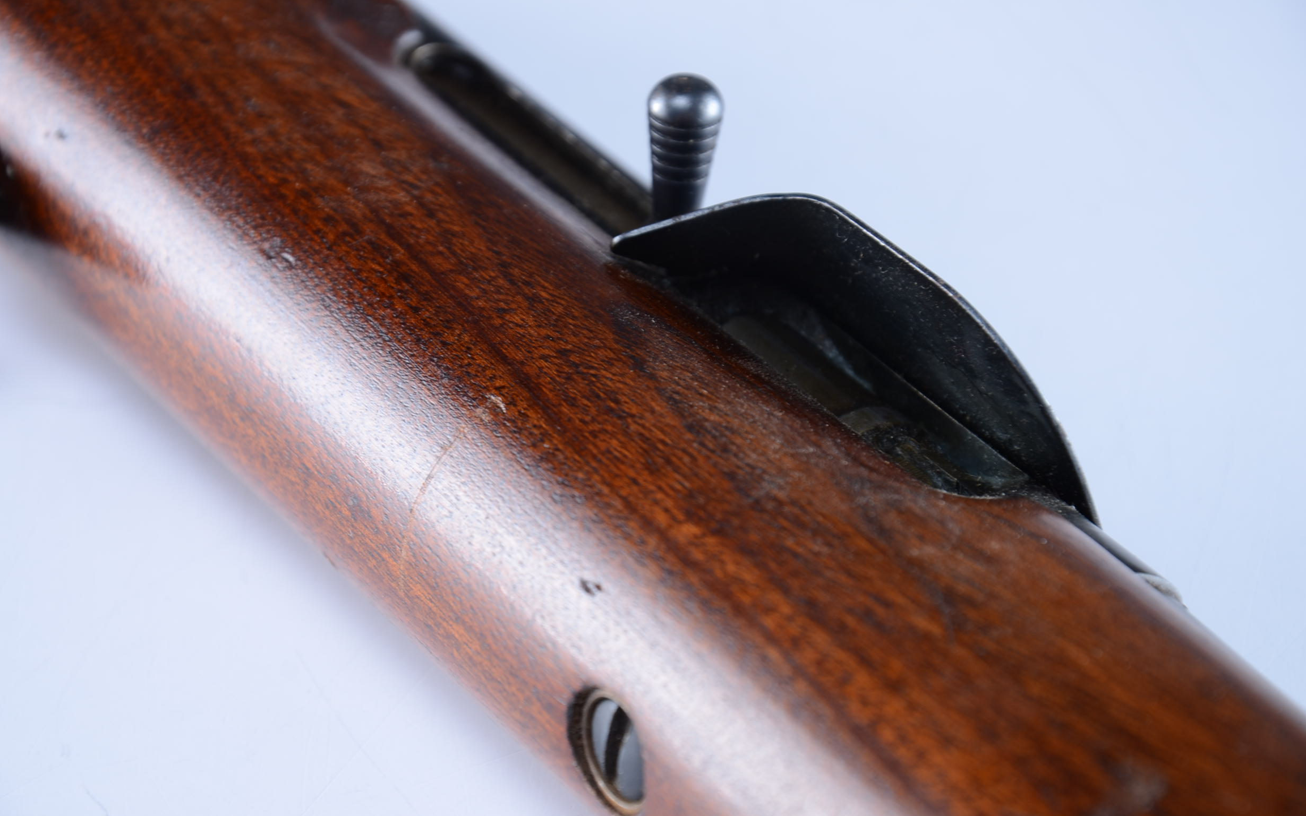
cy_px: 385
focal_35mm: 161
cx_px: 654
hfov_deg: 13.0
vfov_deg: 8.2
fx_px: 5713
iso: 100
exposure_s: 1/100
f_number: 9
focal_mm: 105
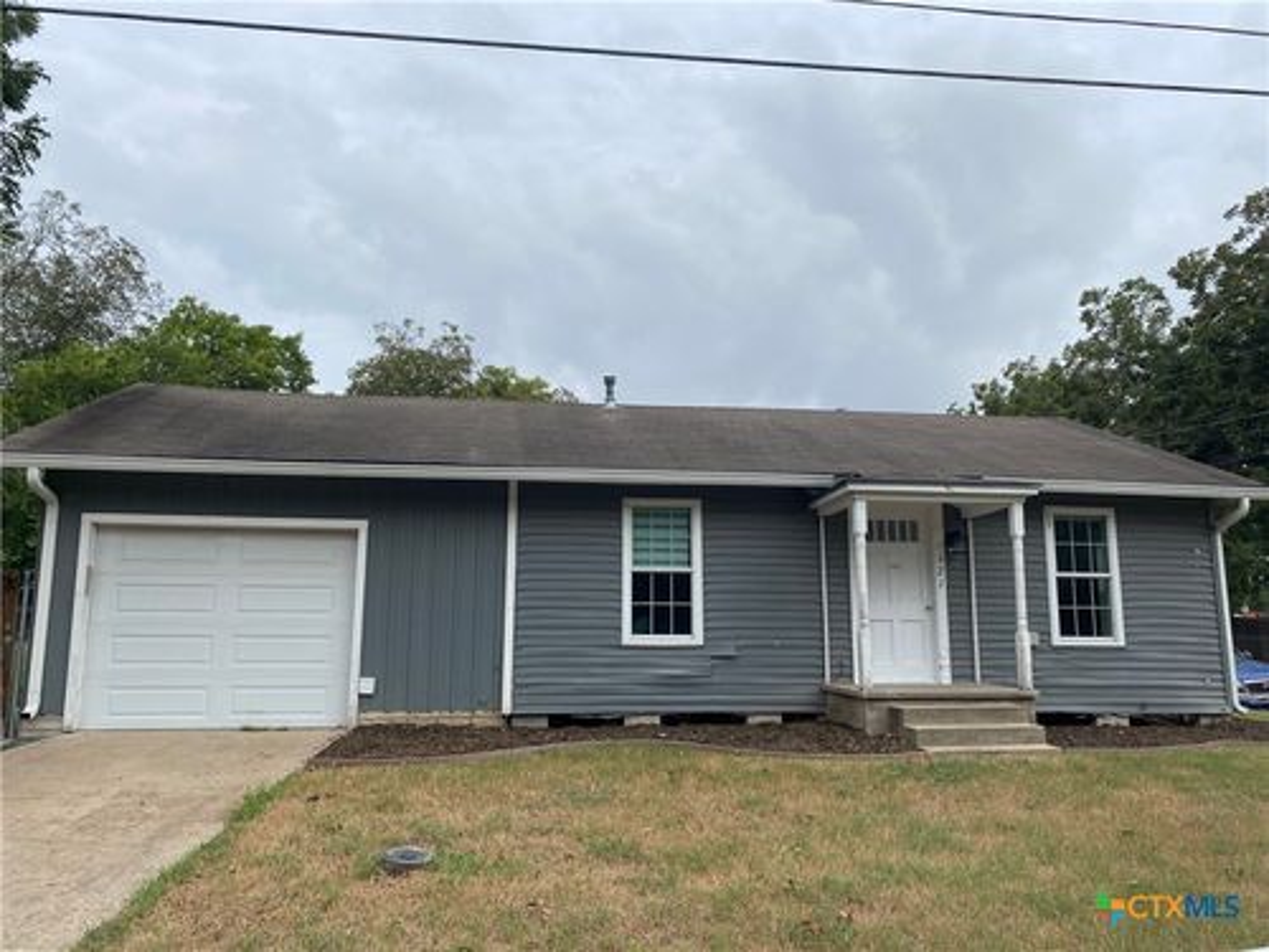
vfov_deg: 53.1
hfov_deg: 67.3
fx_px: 953
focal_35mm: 26
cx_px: 634
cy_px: 476
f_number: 1.8
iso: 32
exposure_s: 1/2890
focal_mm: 4.25
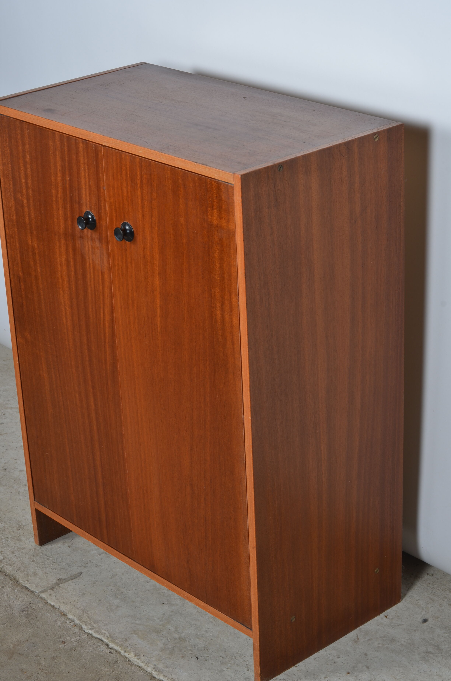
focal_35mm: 75
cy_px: 340
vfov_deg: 27.0
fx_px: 1416
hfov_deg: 18.1
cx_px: 226
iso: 100
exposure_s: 1/125
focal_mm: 50
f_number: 11
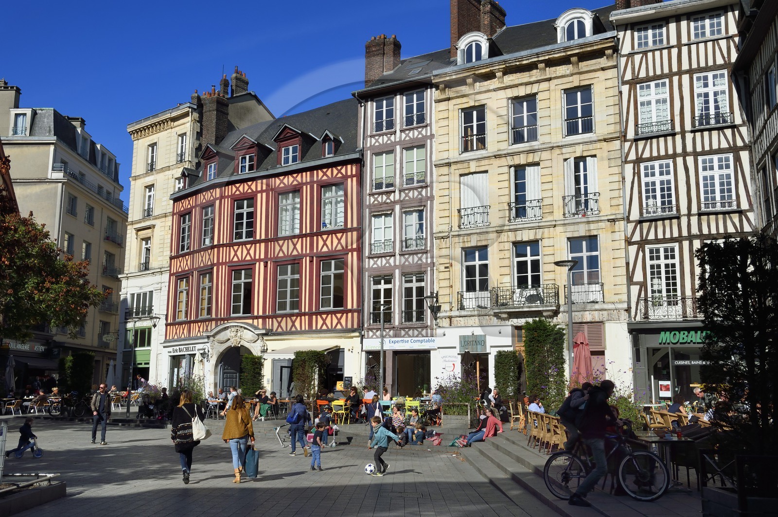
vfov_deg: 36.8
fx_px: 777
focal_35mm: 36
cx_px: 389
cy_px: 258
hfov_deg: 53.2
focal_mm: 36
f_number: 22
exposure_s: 1/320
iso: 800
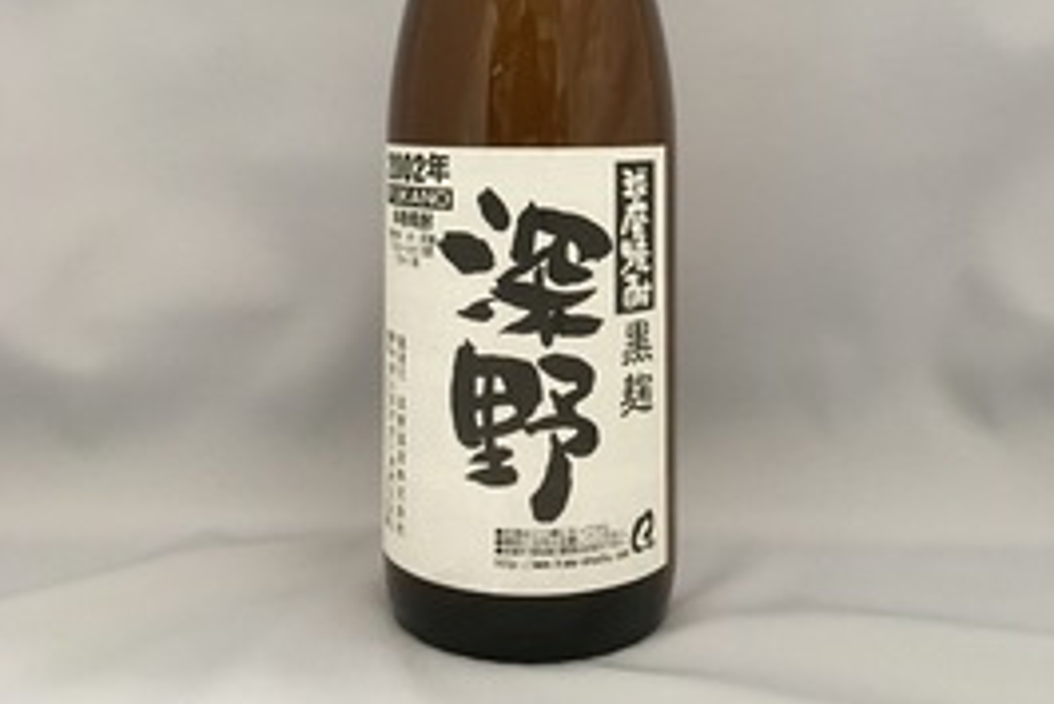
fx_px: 1201
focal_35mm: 41
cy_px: 95
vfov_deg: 31.4
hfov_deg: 47.4
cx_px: 525
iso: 200
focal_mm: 4.15
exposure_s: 1/15
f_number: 2.2
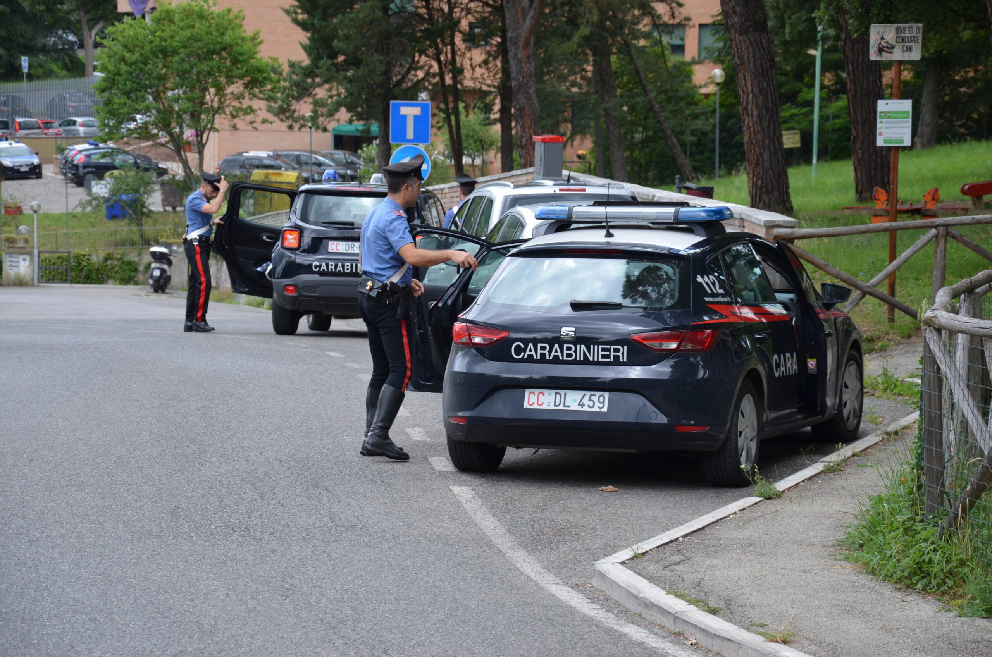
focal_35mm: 135
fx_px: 3713
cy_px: 328
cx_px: 496
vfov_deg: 10.1
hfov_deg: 15.2
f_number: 7.1
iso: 200
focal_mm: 90
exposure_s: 1/200
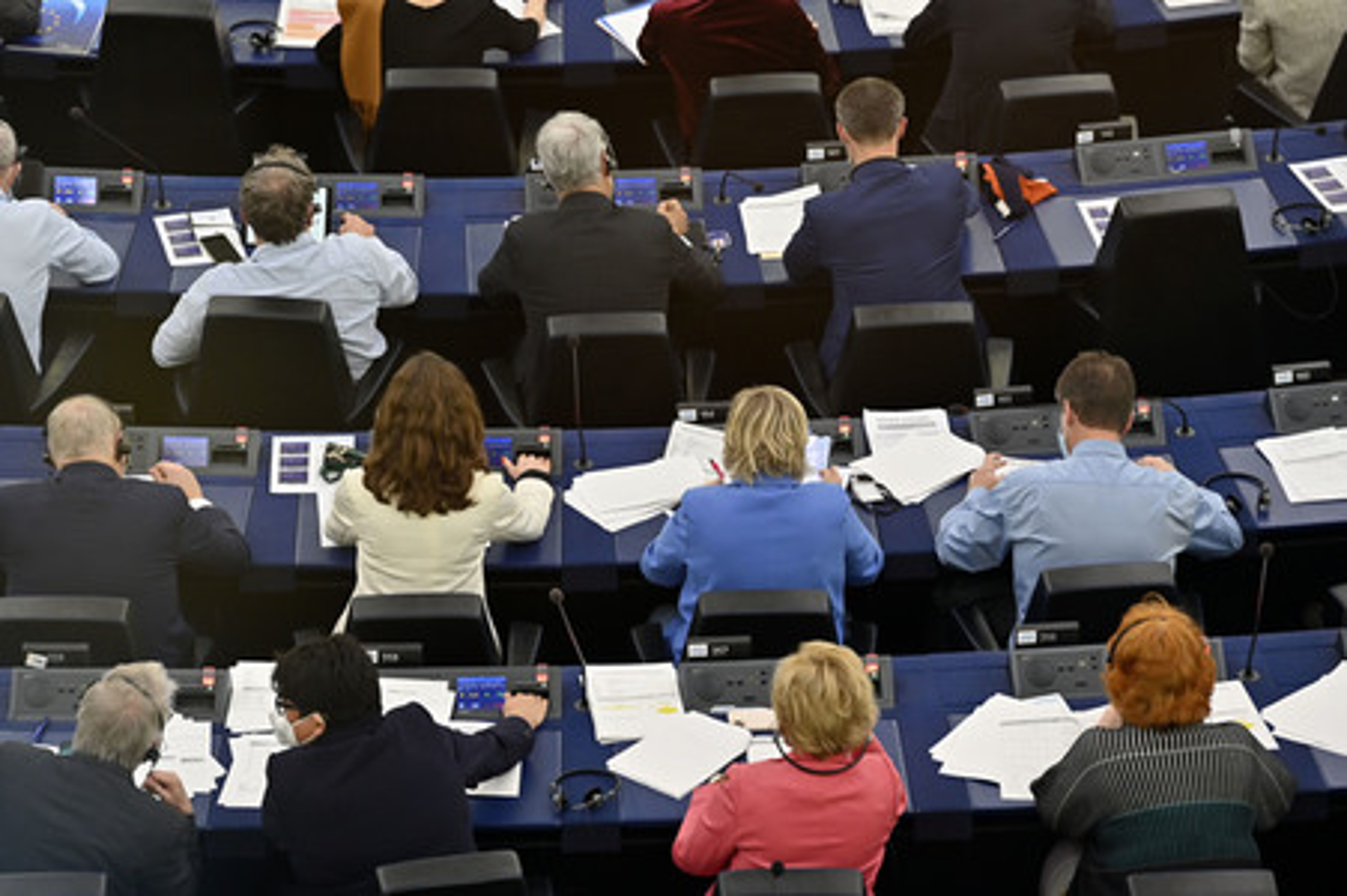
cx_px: 674
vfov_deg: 7.4
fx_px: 6917
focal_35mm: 185
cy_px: 448
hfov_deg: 11.1
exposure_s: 1/400
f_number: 4
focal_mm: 185
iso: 1600
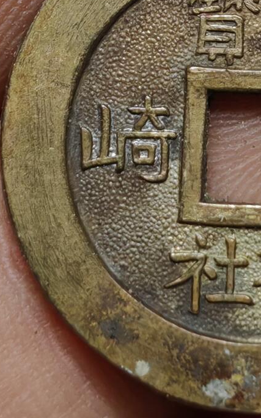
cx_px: 277
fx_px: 3018
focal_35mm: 265
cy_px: 189
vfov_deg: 7.9
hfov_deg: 4.9
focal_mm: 7.62
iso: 80
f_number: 1.6
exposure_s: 1/97
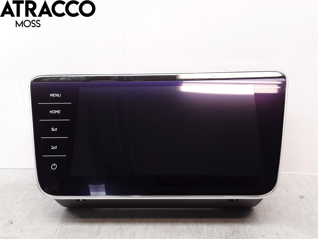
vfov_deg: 49.7
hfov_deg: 63.4
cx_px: 159
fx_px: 257
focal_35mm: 28
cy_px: 120
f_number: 1.9
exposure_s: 1/50
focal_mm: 2.91
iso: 80
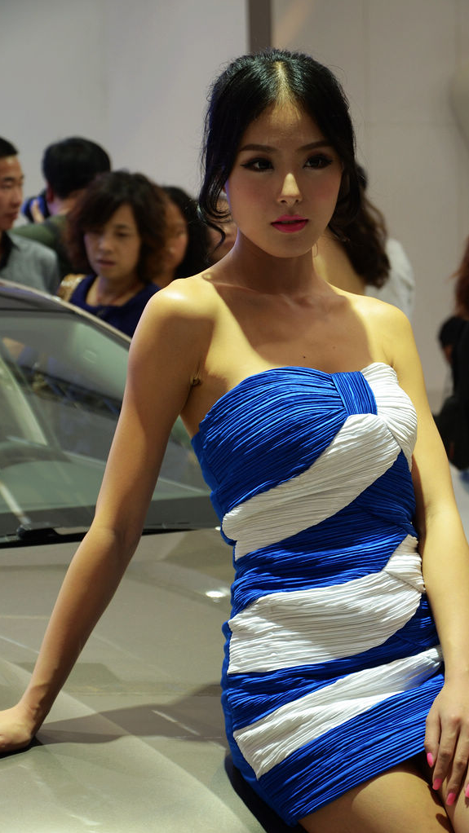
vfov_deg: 19.5
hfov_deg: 11.0
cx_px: 275
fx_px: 2432
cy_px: 416
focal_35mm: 110
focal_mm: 70
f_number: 6.3
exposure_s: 1/50
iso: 320
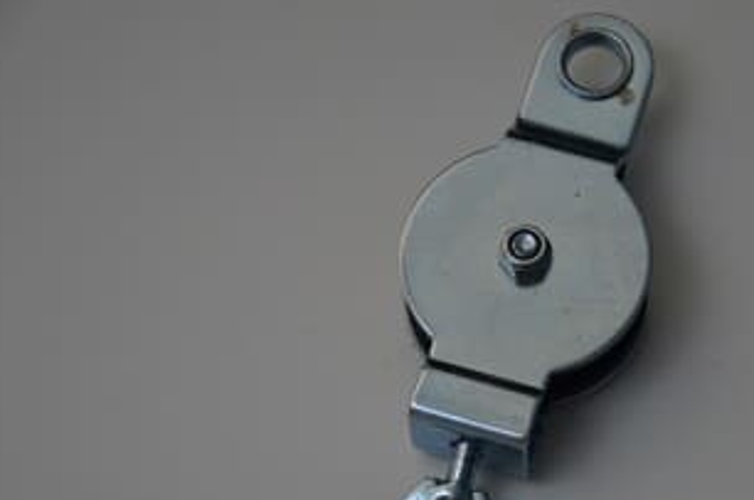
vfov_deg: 8.8
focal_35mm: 155
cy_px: 310
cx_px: 540
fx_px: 3241
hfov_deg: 13.2
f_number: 5.3
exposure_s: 1/200
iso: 800
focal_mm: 70
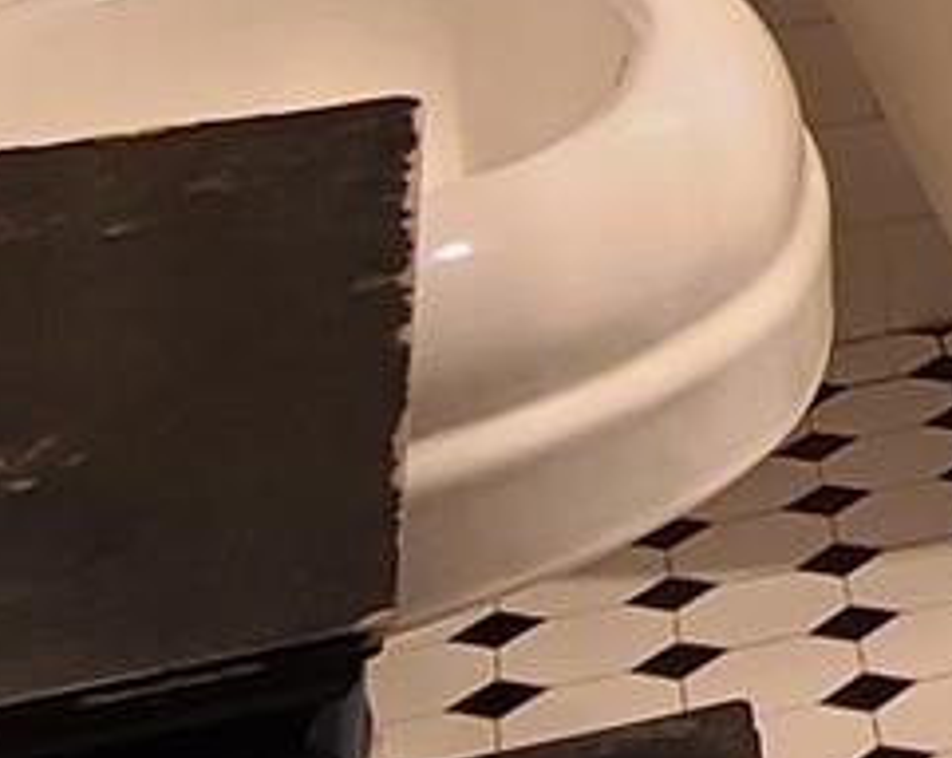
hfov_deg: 12.9
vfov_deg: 12.7
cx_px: 2370
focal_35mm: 108
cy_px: -671
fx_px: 3038
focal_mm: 2.2
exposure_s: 1/60
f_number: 2.2
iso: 125
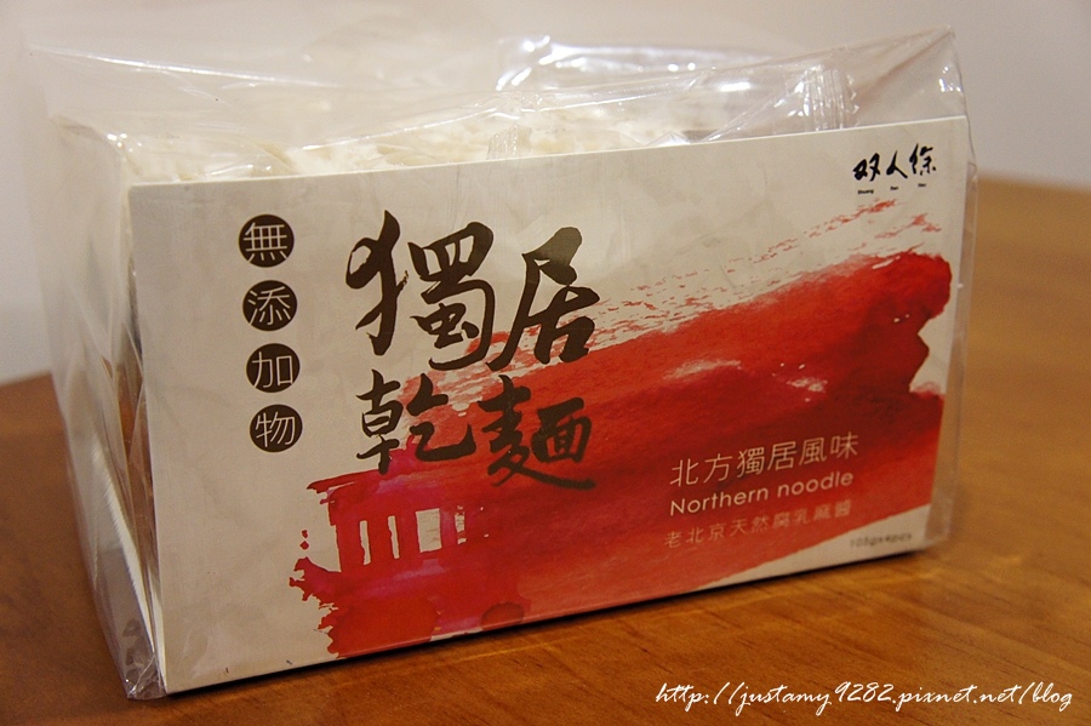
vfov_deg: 27.2
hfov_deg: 40.0
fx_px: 1499
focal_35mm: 50
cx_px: 546
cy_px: 363
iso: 1600
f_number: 5.6
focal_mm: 33
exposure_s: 1/30
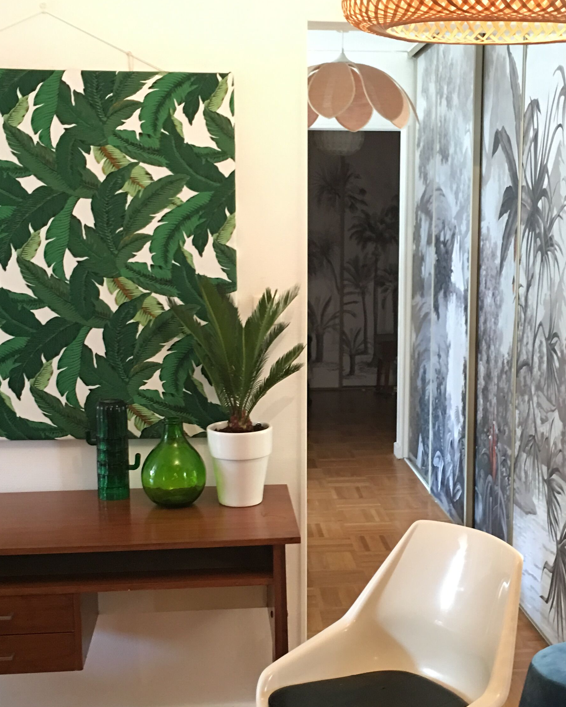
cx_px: 333
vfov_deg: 36.6
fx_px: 1068
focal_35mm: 51
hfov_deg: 29.6
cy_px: 408
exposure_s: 1/10
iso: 100
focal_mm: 4.15
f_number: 2.2
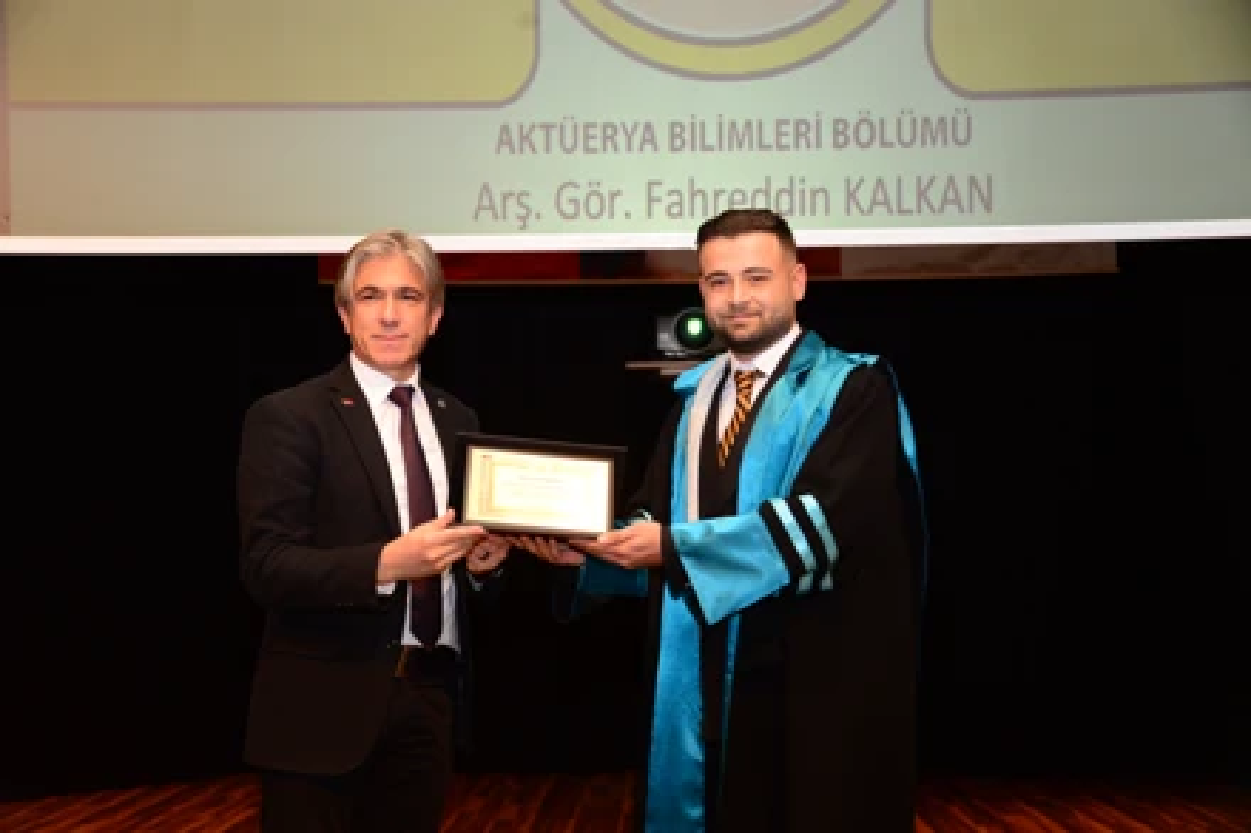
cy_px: 416
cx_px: 626
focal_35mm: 50
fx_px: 1737
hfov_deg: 39.6
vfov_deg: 27.0
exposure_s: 1/200
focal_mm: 50
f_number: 4.5
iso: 1600
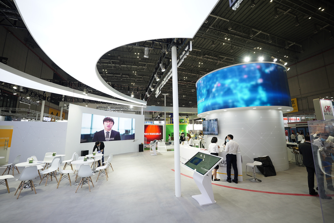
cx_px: 167
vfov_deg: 81.2
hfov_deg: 104.3
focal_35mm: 14
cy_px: 112
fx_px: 130
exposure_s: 1/160
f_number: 3.2
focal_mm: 14
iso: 500
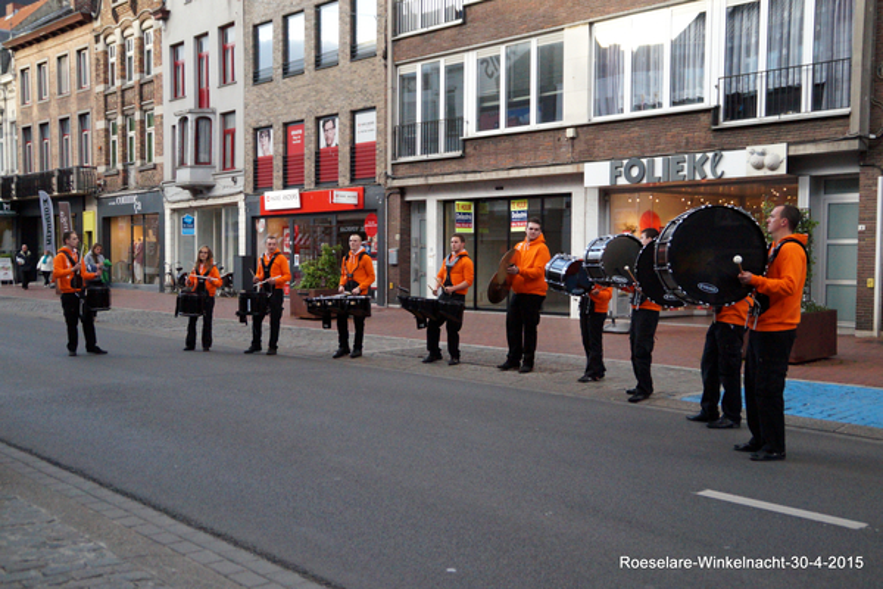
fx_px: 957
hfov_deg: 49.6
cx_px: 442
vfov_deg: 34.2
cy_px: 294
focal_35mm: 39
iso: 2500
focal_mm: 26
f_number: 4
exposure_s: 1/2000
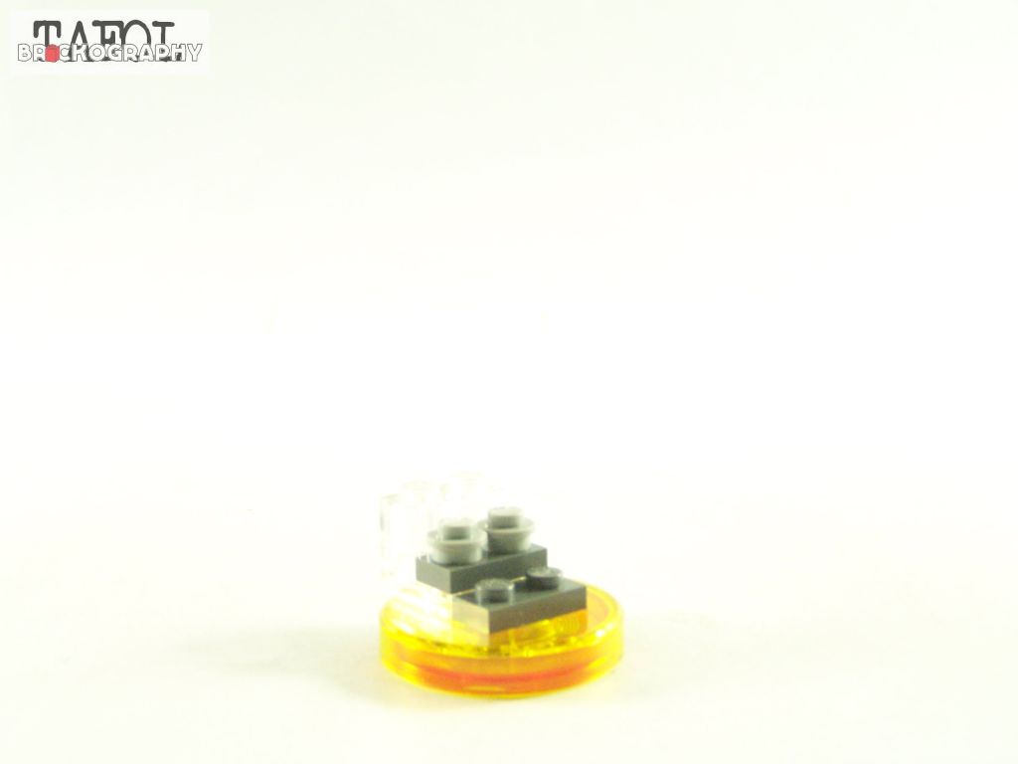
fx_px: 1735
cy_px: 382
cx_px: 509
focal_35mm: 59
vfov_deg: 24.8
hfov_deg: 32.7
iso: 400
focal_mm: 9.8
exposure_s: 1/60
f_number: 3.1
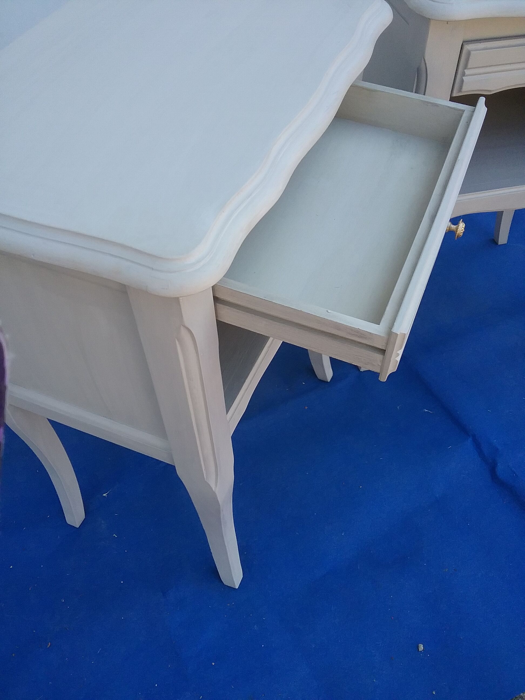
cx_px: 262
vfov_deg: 58.4
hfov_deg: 45.4
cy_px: 350
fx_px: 627
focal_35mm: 31
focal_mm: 3.3
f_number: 2.2
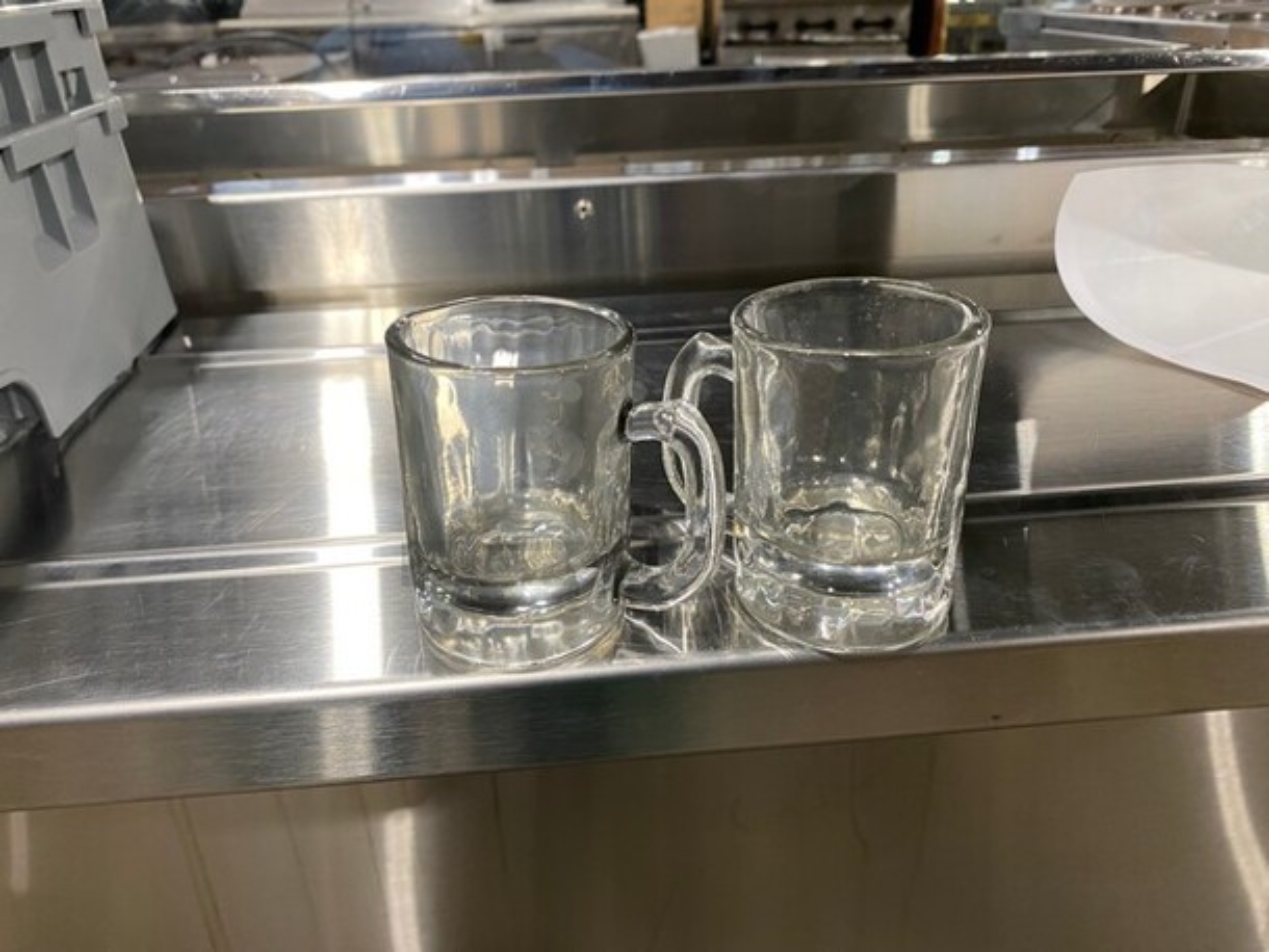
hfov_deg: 67.3
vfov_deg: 53.1
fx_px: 954
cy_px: 476
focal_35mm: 26
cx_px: 634
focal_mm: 4.25
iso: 160
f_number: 1.8
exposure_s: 1/60
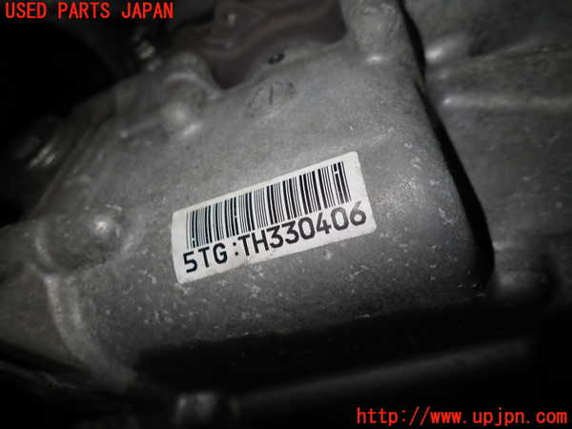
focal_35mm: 25
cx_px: 286
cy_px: 214
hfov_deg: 69.4
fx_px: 413
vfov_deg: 54.9
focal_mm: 4.5
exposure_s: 1/60
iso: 100
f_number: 2
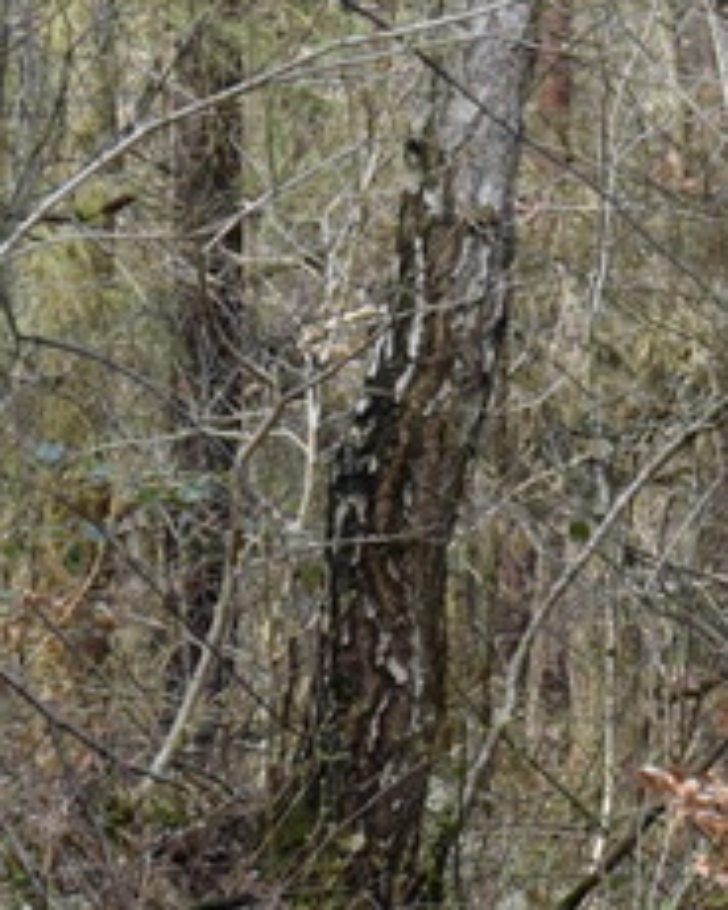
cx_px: 870
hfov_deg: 4.5
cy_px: 645
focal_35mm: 340
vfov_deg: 5.7
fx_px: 9157
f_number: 7.1
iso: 4000
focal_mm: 70
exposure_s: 1/2000
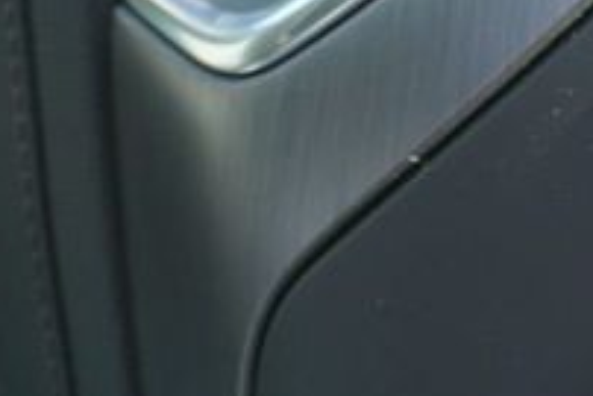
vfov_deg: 8.4
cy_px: -481
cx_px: 1465
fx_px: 2505
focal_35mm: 152
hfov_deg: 11.1
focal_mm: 20
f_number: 4
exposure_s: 1/80
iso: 100
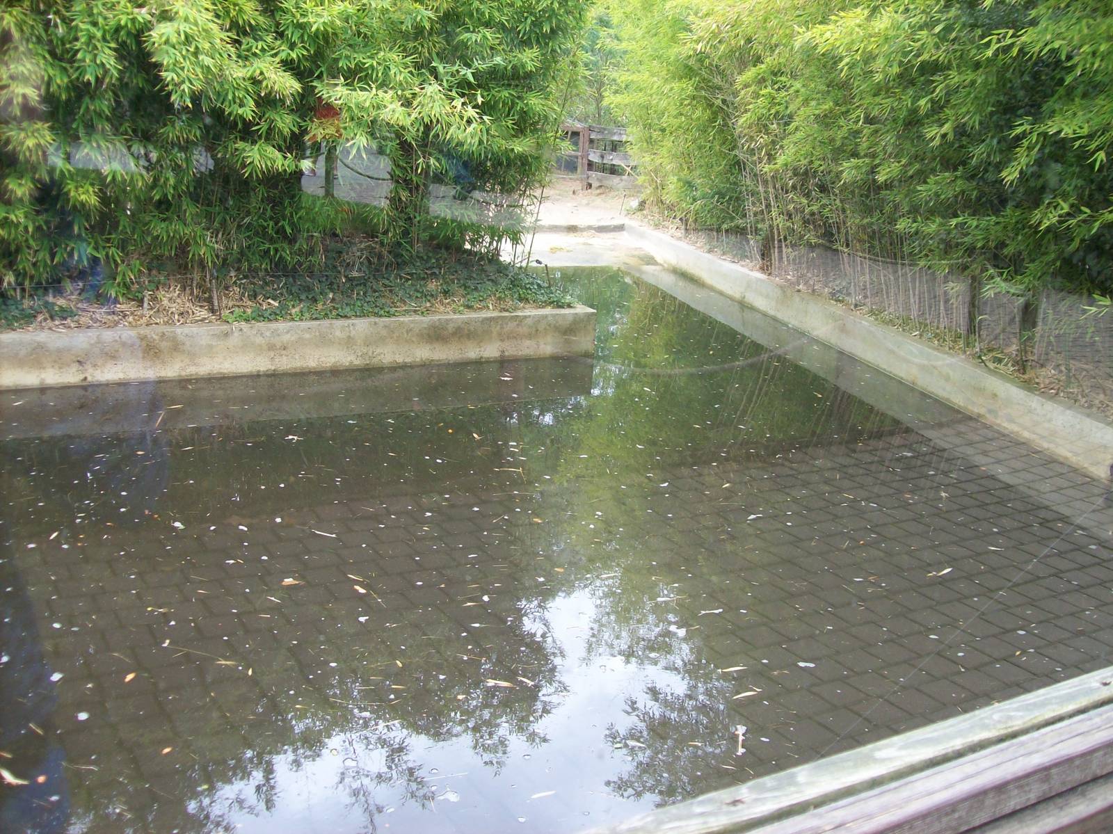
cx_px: 556
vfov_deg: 39.6
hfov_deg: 51.4
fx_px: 1157
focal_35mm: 36
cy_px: 417
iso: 80
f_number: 2.7
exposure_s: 1/82.4
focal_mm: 6
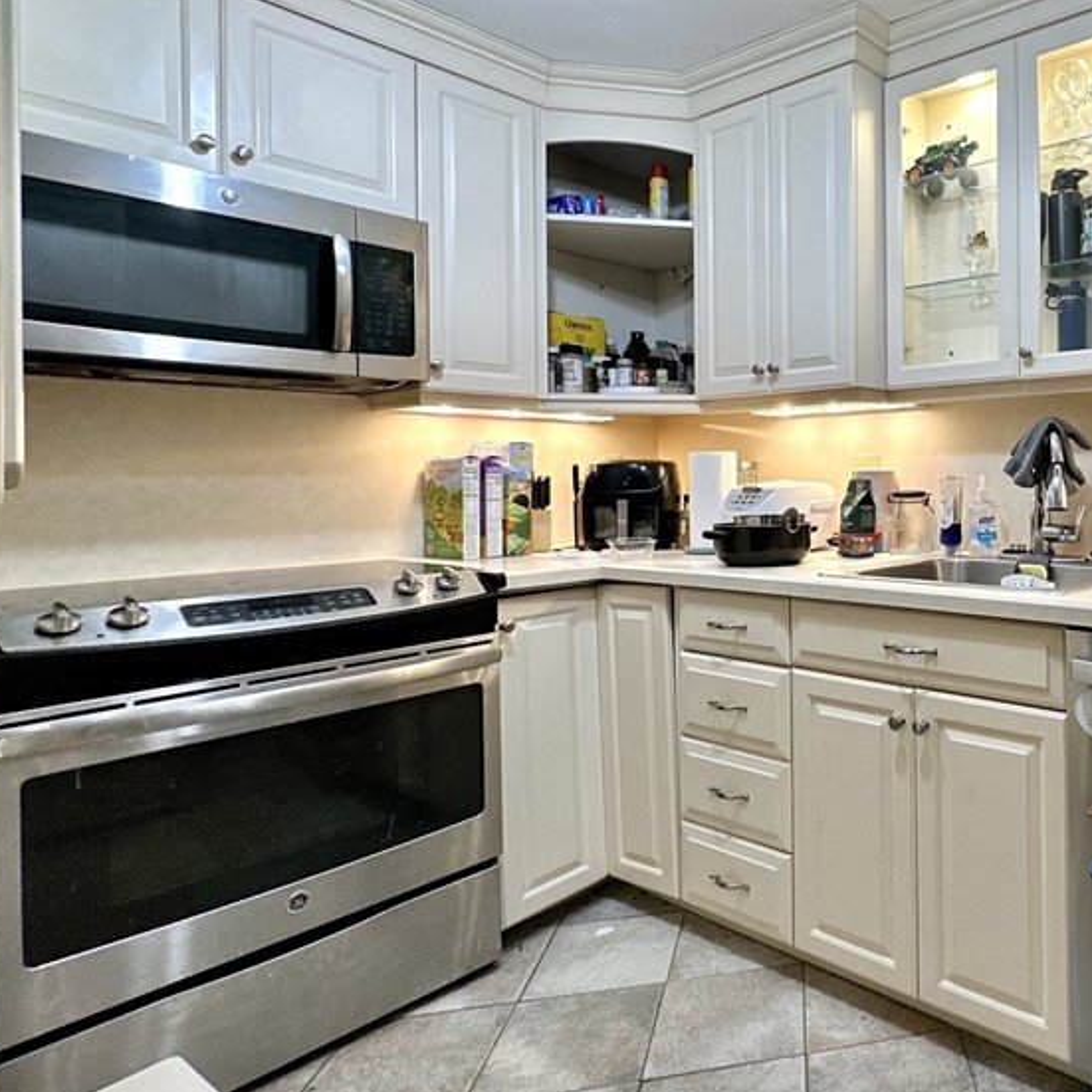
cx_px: 985
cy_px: 472
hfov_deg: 57.6
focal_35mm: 23
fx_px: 821
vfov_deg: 67.0
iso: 125
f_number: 2.2
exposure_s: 1/120
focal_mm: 2.22
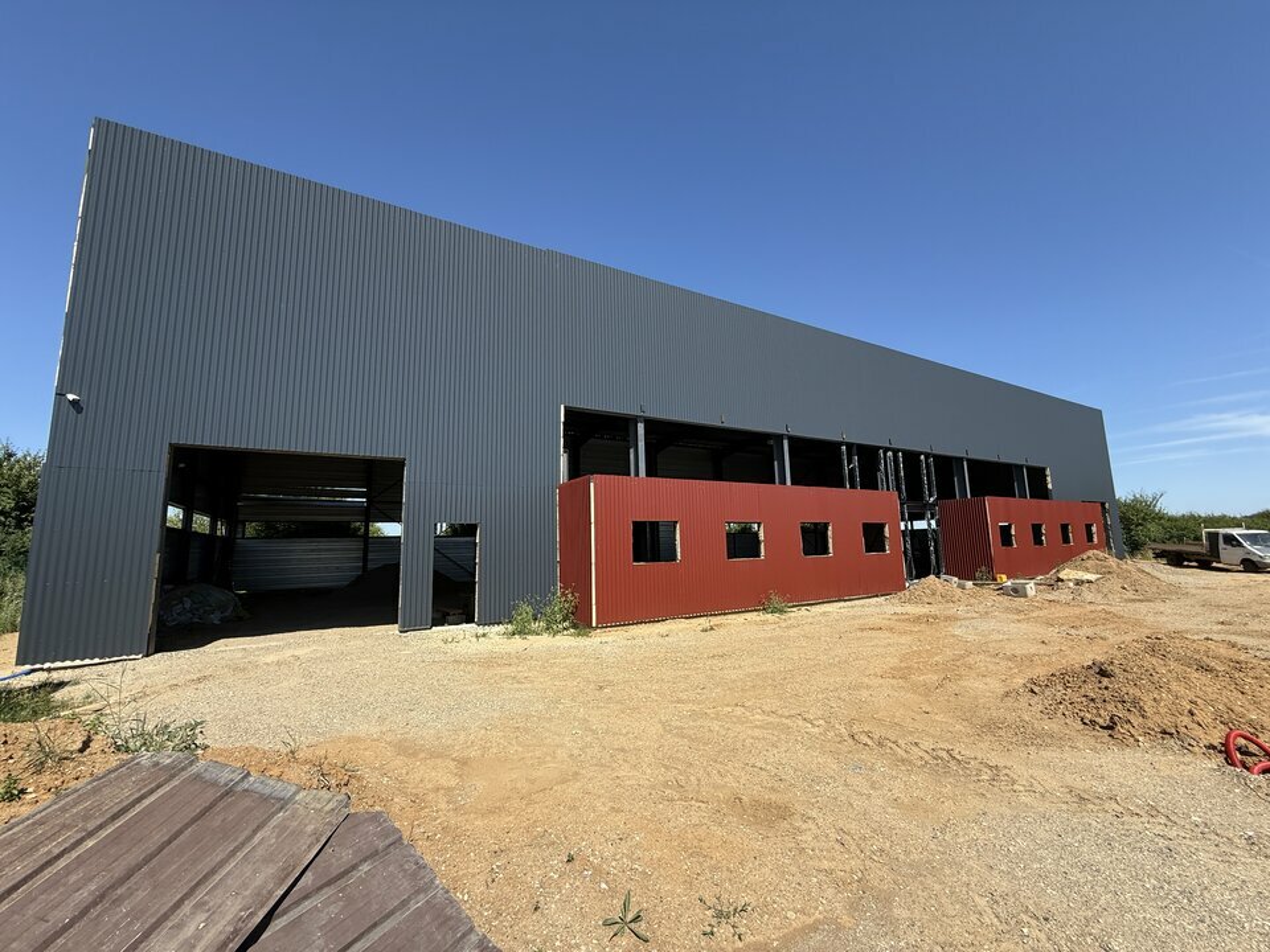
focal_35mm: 14
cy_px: 476
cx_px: 635
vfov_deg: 85.7
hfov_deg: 102.1
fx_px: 514
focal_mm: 2.22
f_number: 2.2
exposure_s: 1/1105
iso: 50
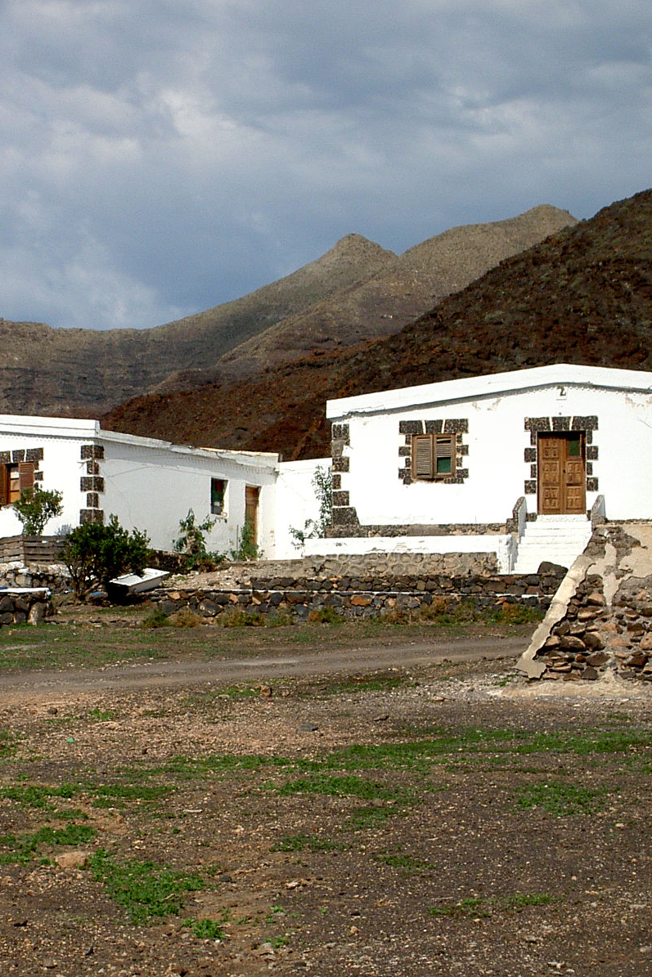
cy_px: 489
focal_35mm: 142
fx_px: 3856
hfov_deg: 9.6
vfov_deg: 14.4
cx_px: 123
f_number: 8.3
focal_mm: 16.8
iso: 50
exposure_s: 1/320
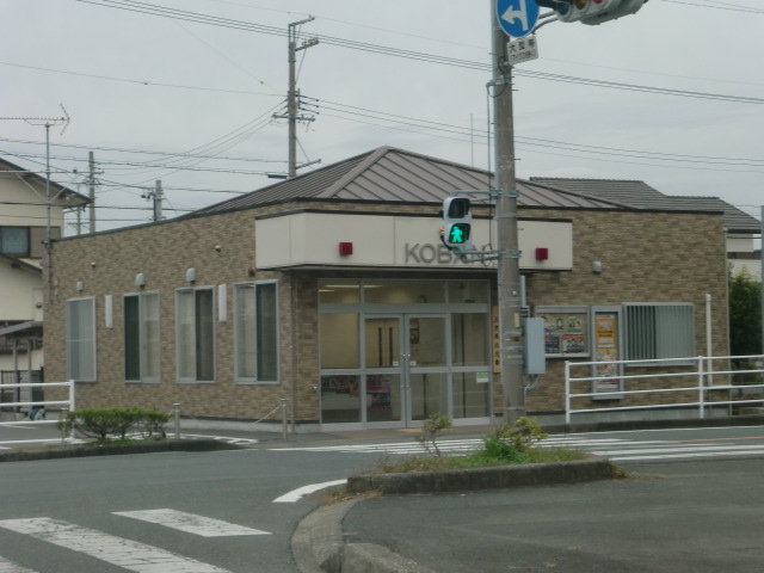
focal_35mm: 78
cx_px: 382
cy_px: 286
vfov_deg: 18.9
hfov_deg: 25.0
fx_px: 1722
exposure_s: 1/160
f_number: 4.7
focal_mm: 13.02
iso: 100
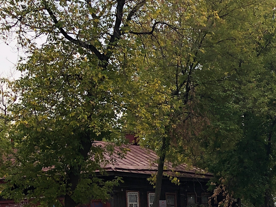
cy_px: 222
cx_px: 411
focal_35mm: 86
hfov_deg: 19.8
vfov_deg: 16.7
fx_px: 686
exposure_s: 1/1056
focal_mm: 3.99
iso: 20
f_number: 1.8
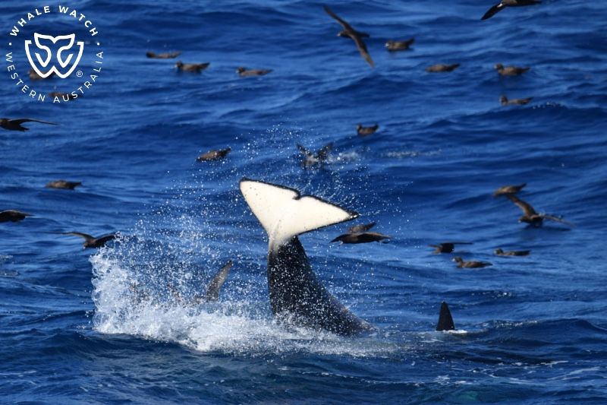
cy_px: 202
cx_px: 304
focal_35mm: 600
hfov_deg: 3.4
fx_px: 10114
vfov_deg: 2.3
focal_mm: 600
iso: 1250
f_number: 6.3
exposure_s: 1/8000
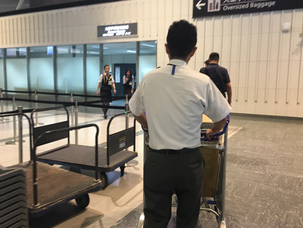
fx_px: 280
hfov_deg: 56.8
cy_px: 111
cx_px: 158
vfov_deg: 44.2
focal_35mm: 32
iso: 160
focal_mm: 4.15
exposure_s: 1/30
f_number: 2.2
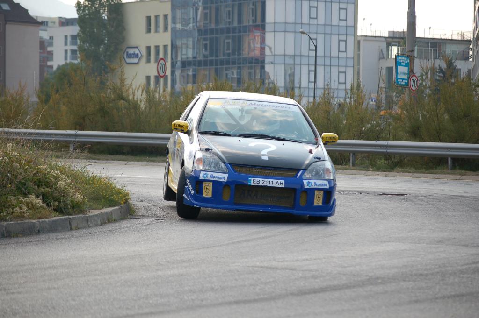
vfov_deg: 9.1
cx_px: 240
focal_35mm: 150
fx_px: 1994
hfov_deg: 13.7
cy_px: 159
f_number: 4.5
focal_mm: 100
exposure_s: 1/1000
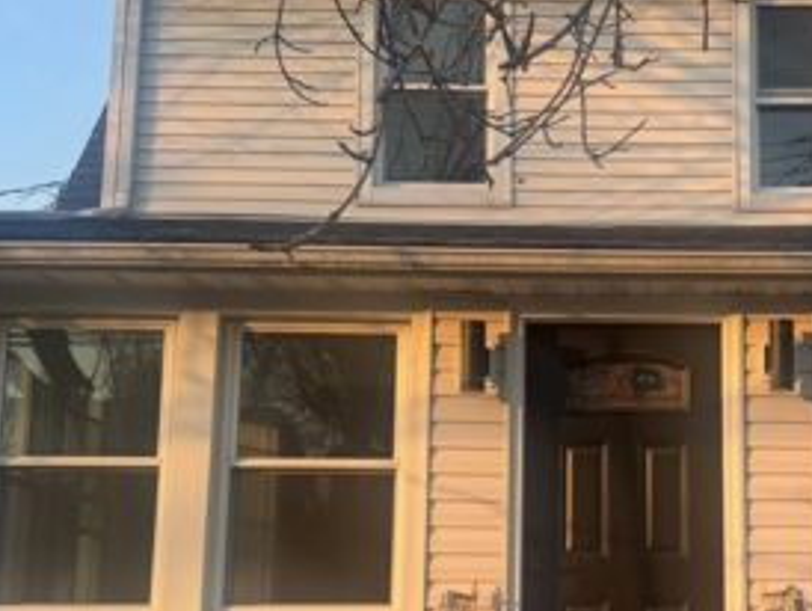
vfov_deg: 26.0
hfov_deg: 33.4
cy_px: 421
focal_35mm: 56
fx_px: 1315
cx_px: 637
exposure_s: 1/1112
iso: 80
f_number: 1.78
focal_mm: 6.76
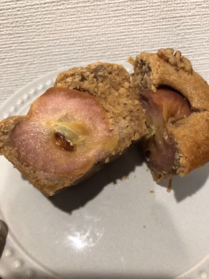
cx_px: 104
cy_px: 140
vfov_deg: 63.4
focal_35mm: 28
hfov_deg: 49.7
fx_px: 225
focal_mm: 3.99
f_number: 1.8
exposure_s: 1/15
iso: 50
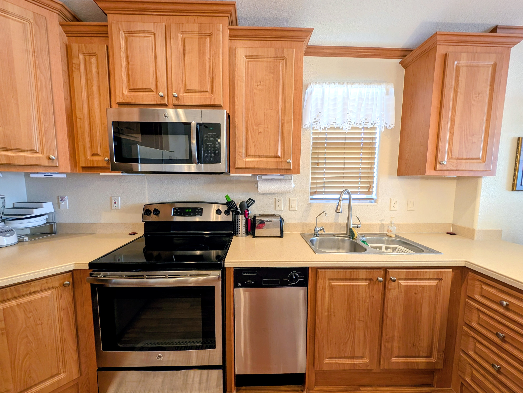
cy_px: 196
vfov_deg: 94.6
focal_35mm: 12
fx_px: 182
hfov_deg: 110.5
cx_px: 262
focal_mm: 2.23
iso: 65
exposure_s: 1/24
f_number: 1.95
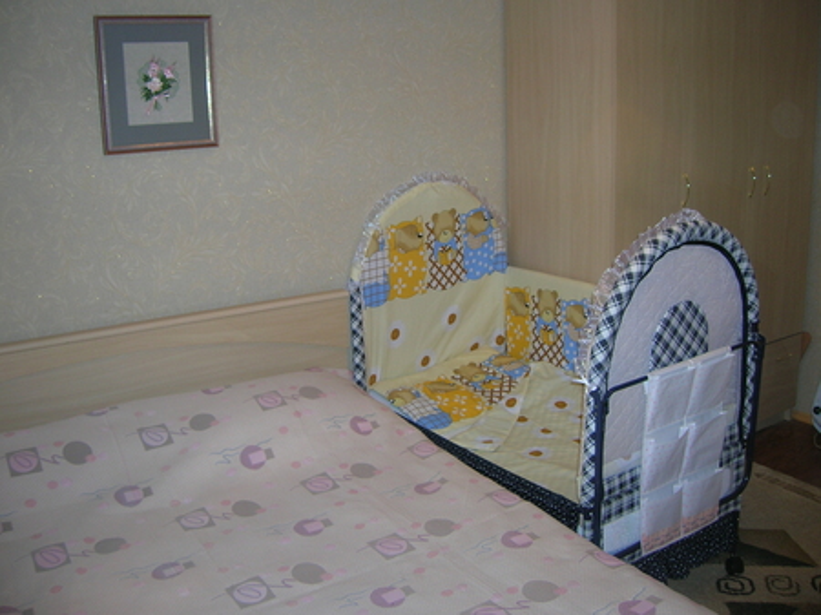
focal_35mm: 34
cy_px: 308
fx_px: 806
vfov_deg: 41.8
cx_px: 410
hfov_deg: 54.0
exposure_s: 1/60.1
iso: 52
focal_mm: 5.7
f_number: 2.9
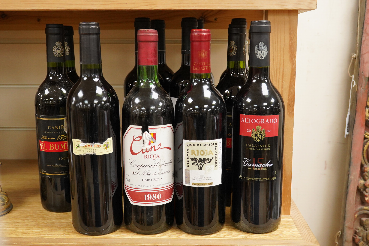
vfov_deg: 29.9
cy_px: 123
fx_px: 461
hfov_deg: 43.6
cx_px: 184
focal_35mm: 45
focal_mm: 30
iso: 2500
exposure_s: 1/160
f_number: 5
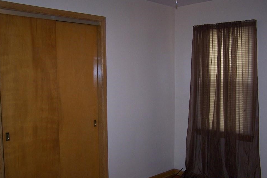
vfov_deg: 31.8
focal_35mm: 42
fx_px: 311
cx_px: 139
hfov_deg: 46.4
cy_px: 105
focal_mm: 6.3
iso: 140
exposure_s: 1/60
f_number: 2.8
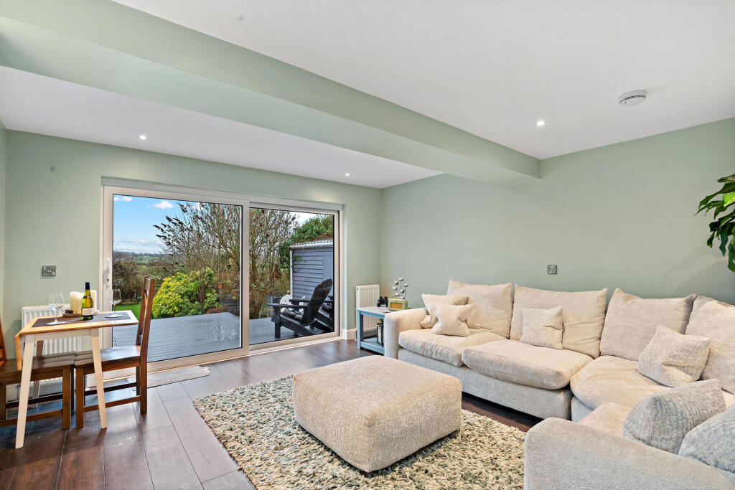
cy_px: 245
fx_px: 327
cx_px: 368
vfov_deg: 73.8
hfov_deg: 96.7
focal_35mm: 16
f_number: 9
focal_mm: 16
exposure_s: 1
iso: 250
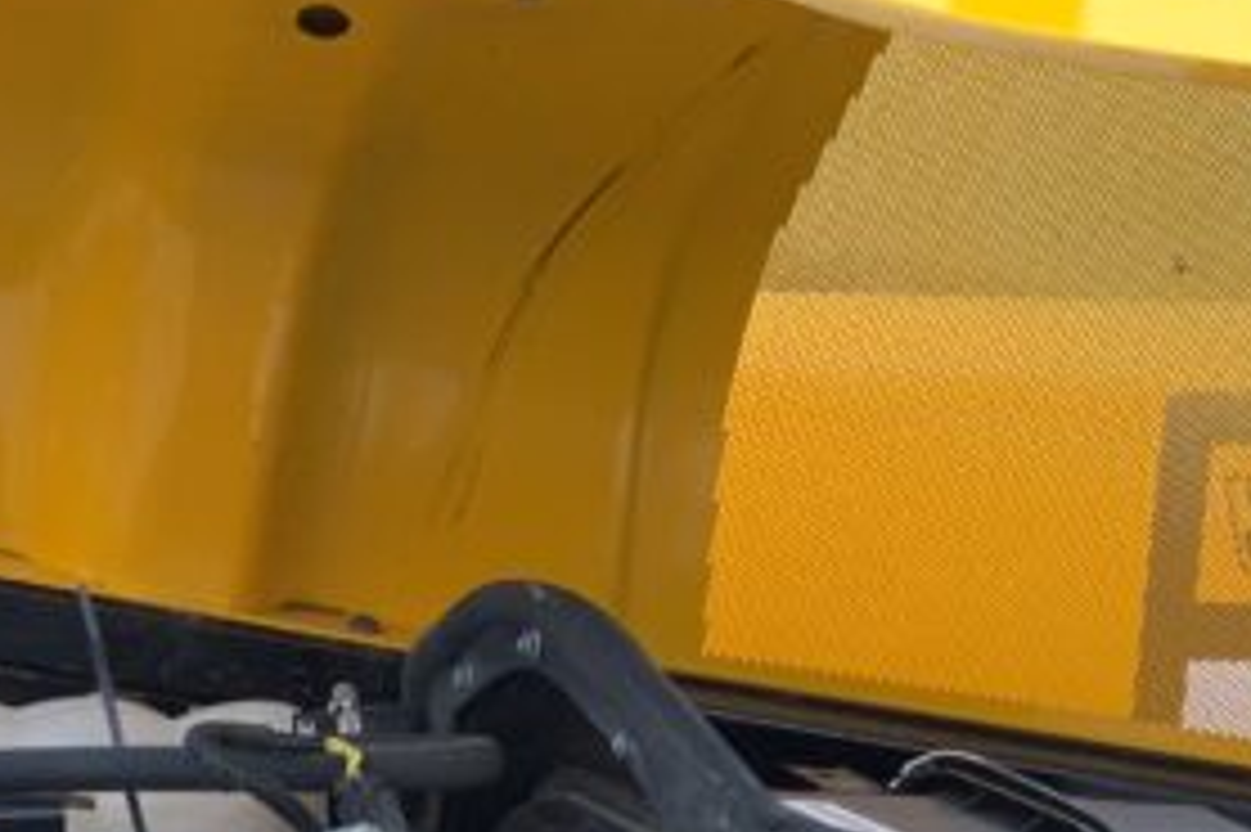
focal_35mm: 111
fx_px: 3855
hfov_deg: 18.3
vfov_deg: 11.3
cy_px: 1592
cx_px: 302
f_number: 1.8
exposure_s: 1/70
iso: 64
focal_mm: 3
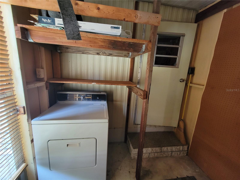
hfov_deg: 106.2
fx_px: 90
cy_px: 90
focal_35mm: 13
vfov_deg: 89.9
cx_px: 120
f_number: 2.2
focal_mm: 2.2
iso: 320
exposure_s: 1/60
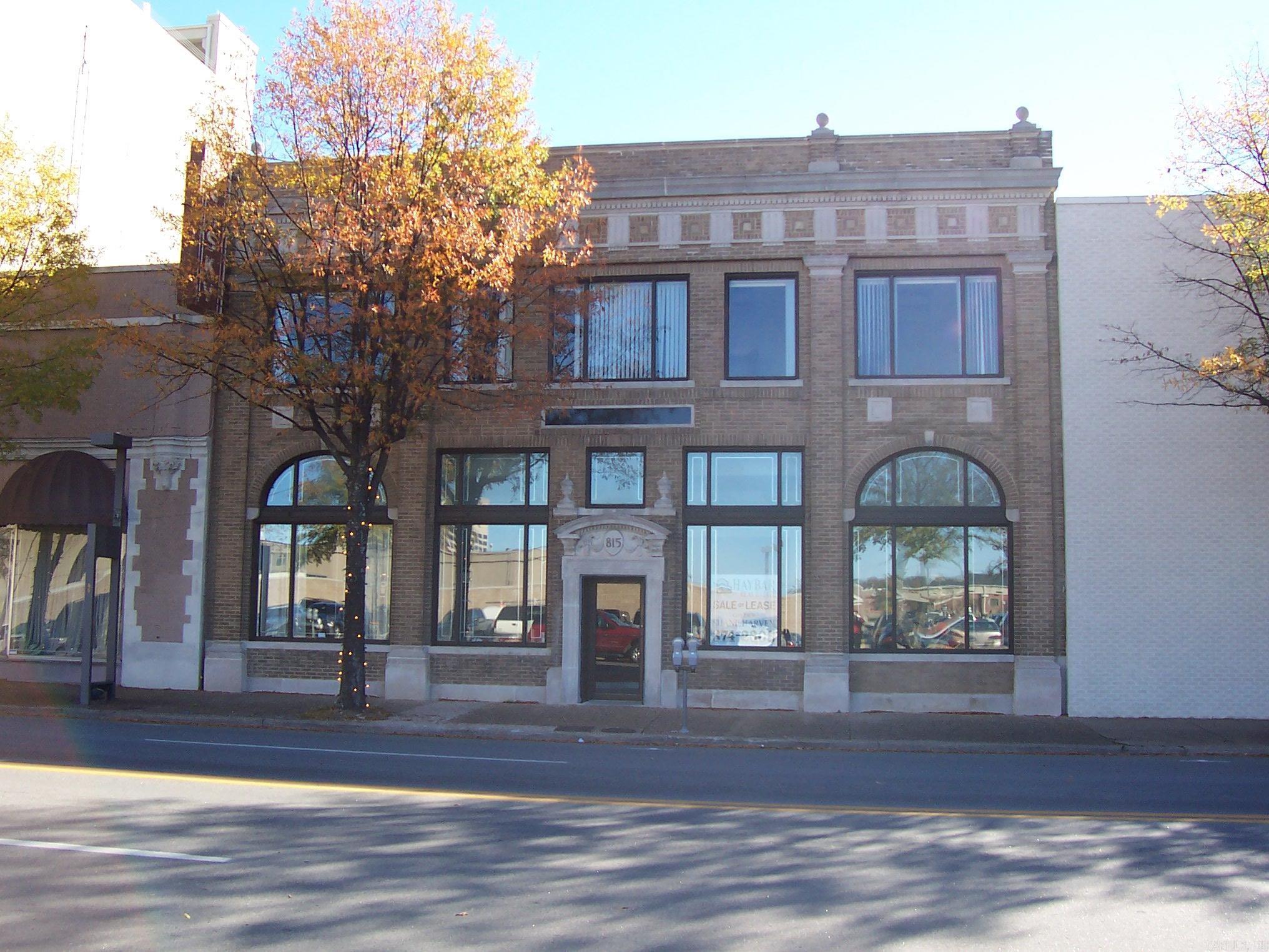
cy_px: 476
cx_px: 634
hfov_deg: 50.1
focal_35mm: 37
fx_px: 1356
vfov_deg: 38.7
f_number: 2.8
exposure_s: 1/350
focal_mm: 5.6
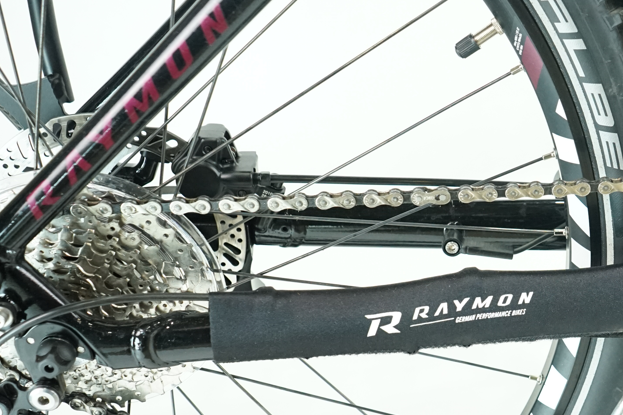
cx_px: 577
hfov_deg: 31.2
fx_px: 1056
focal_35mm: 61
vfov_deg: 22.1
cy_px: 313
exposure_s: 1/200
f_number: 5
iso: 3200
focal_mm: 29
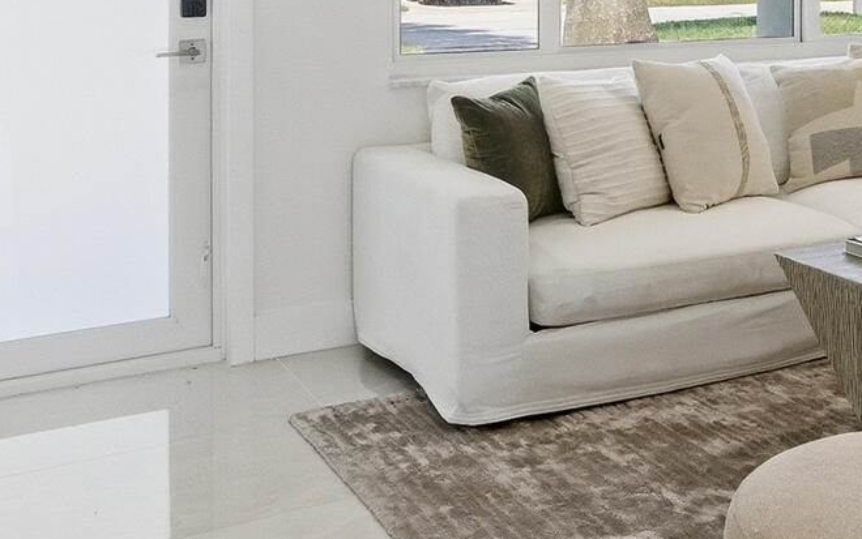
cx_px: 848
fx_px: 1269
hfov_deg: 34.4
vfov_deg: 22.6
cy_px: -56
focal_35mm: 54
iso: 500
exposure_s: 1/2000
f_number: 8
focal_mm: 14
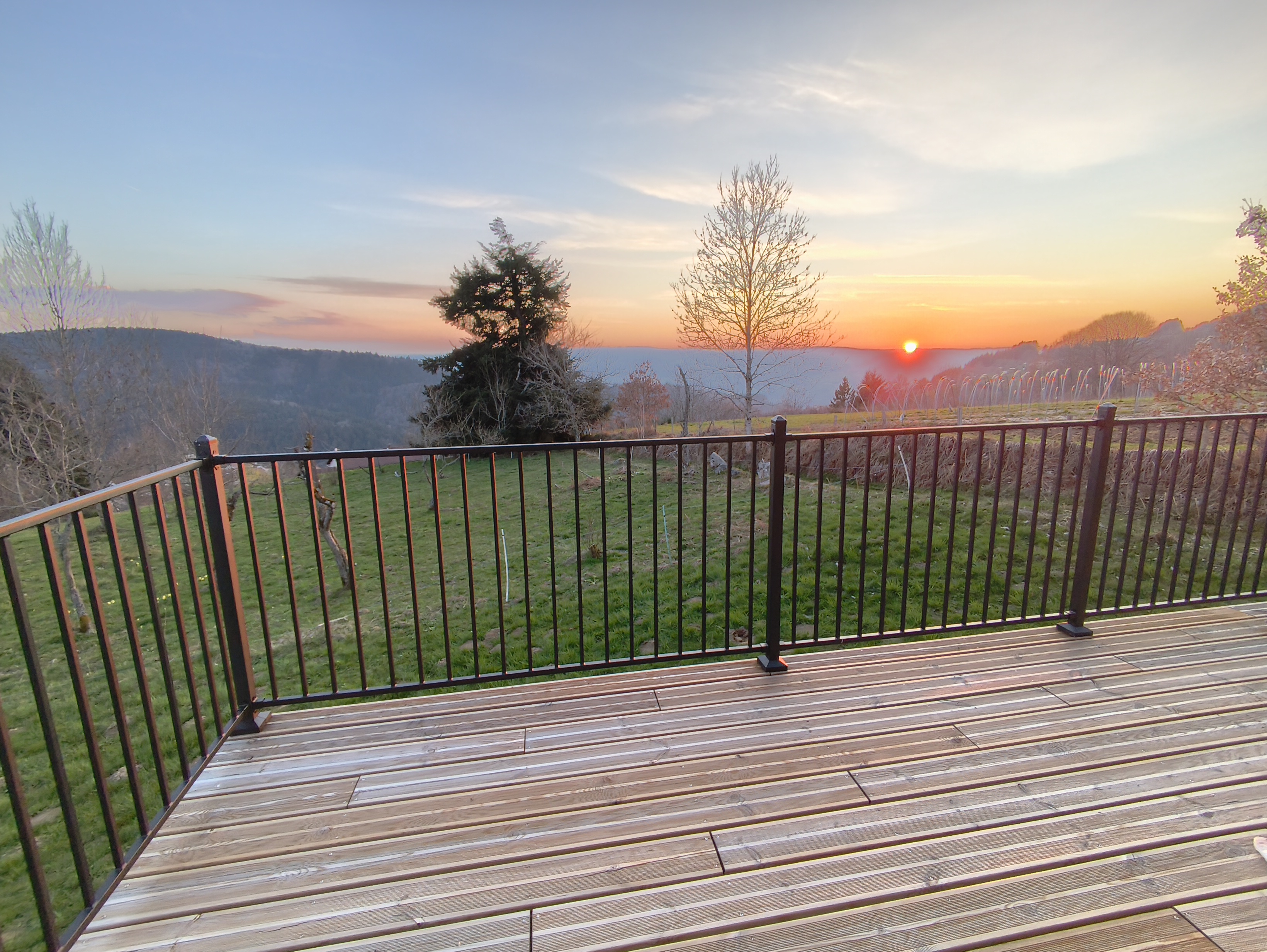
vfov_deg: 81.8
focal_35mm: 15
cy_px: 476
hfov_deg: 98.1
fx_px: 549
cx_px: 634
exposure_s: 1/50
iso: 64
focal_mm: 1.65
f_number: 2.2
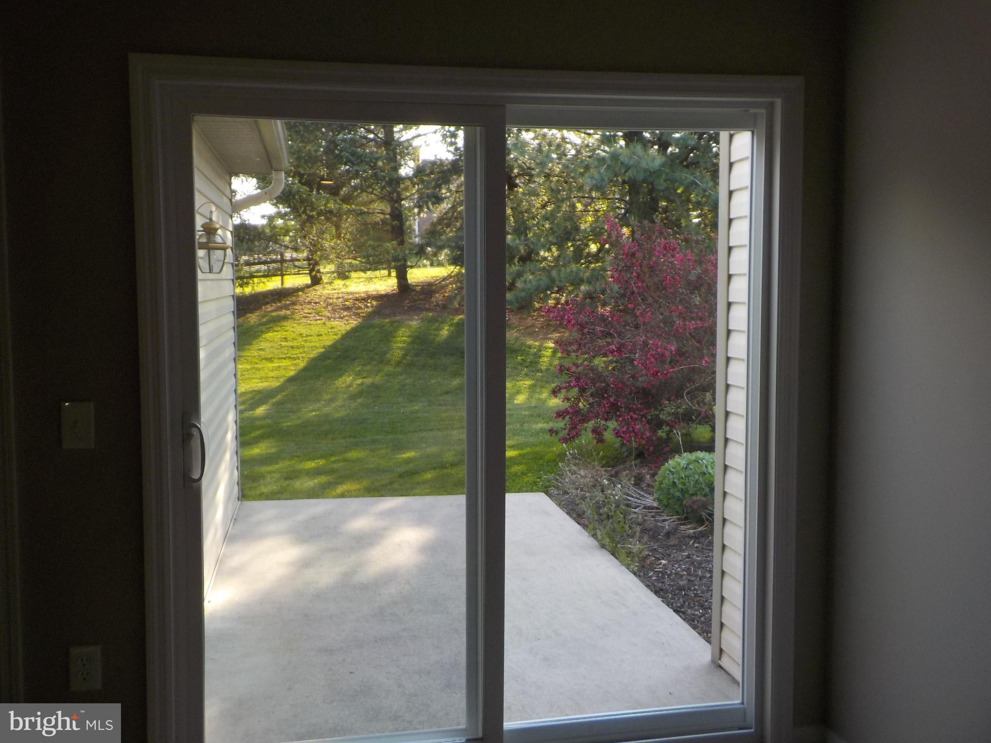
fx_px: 859
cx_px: 496
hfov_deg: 60.0
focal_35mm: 30
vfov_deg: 46.8
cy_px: 372
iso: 125
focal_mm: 4.1
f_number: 3.3
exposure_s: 1/80
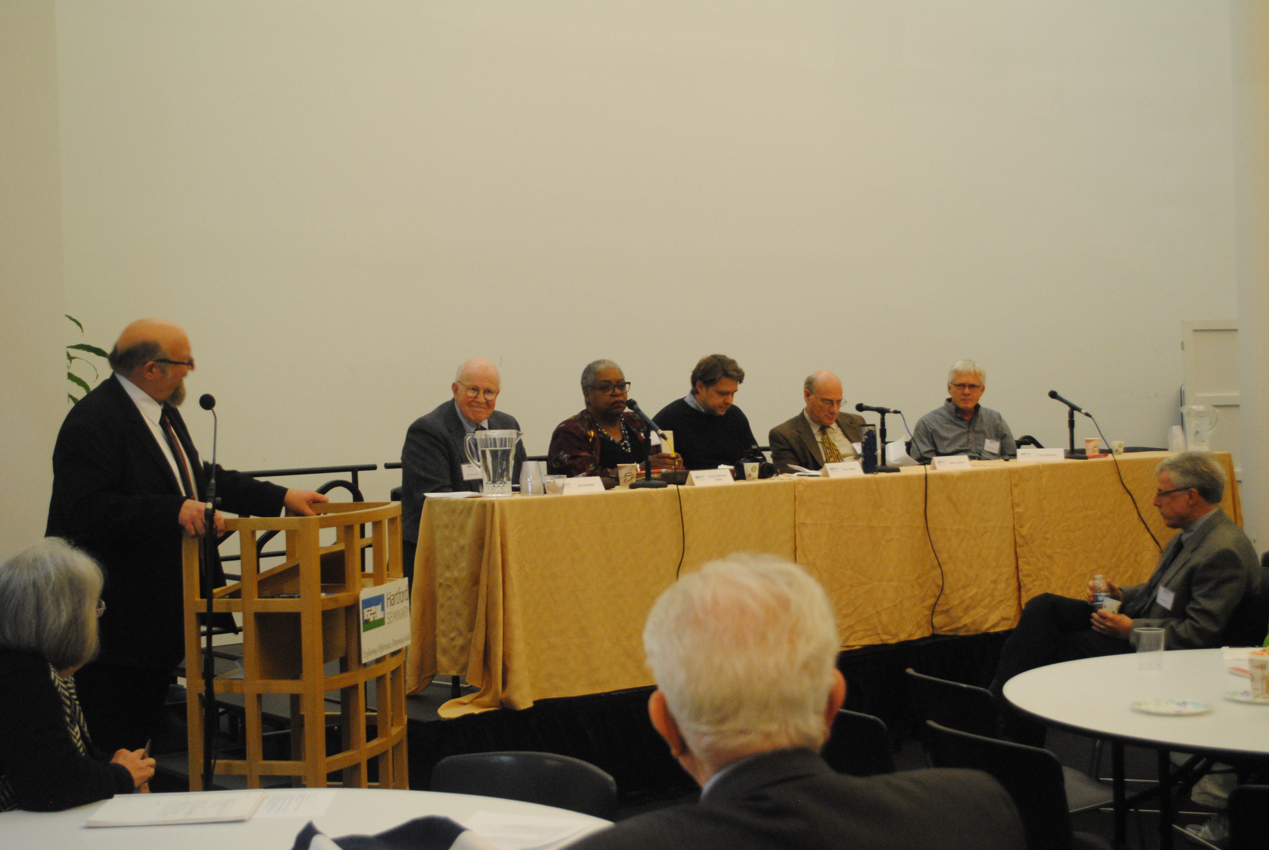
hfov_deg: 41.1
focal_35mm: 48
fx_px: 1694
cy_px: 425
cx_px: 634
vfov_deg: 28.2
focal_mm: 32
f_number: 4.8
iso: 900
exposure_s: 1/30
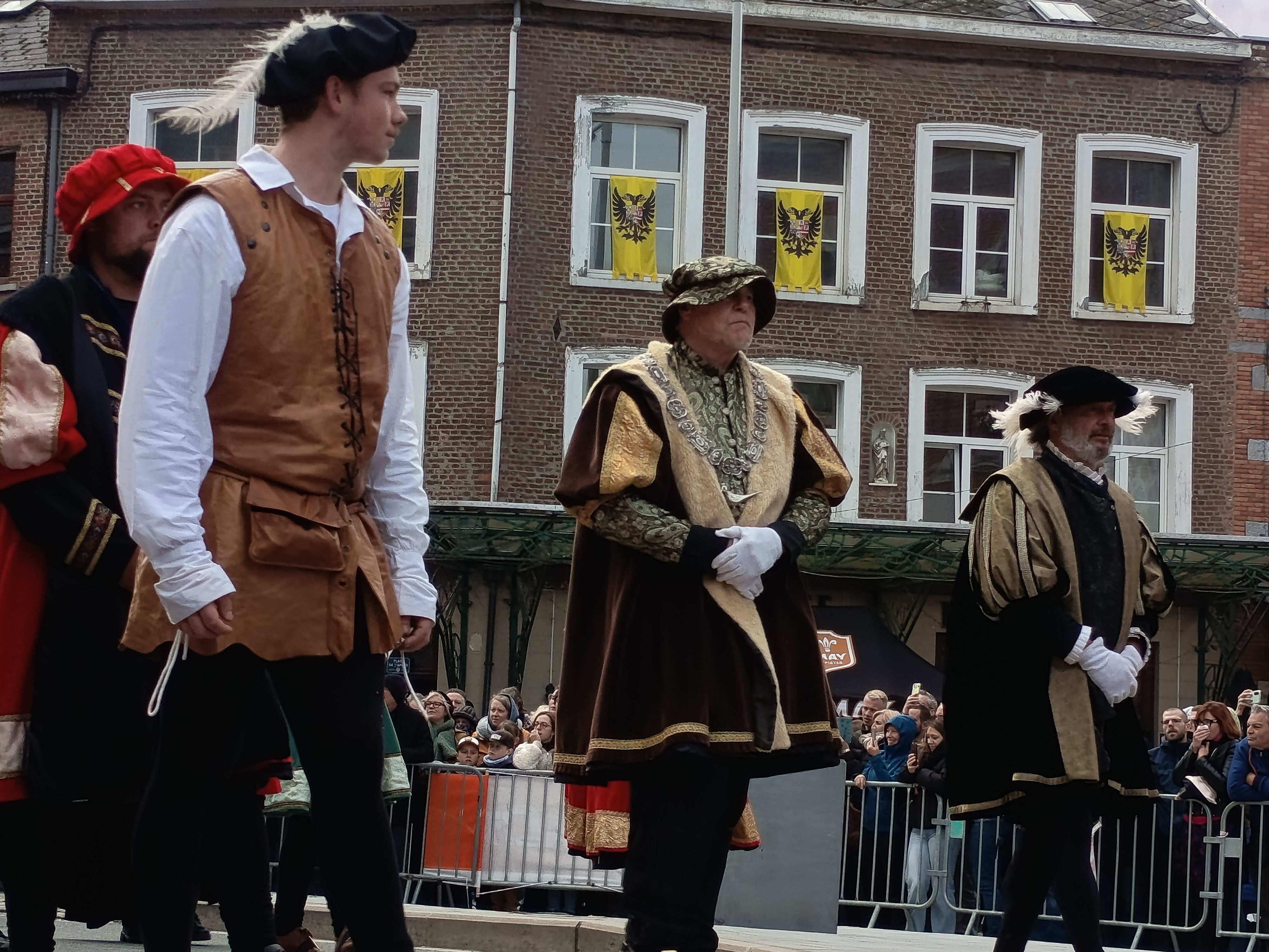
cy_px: 476
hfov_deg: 24.7
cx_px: 634
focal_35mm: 79
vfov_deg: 18.7
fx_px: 2896
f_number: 1.7
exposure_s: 1/137
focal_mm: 5.27
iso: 50
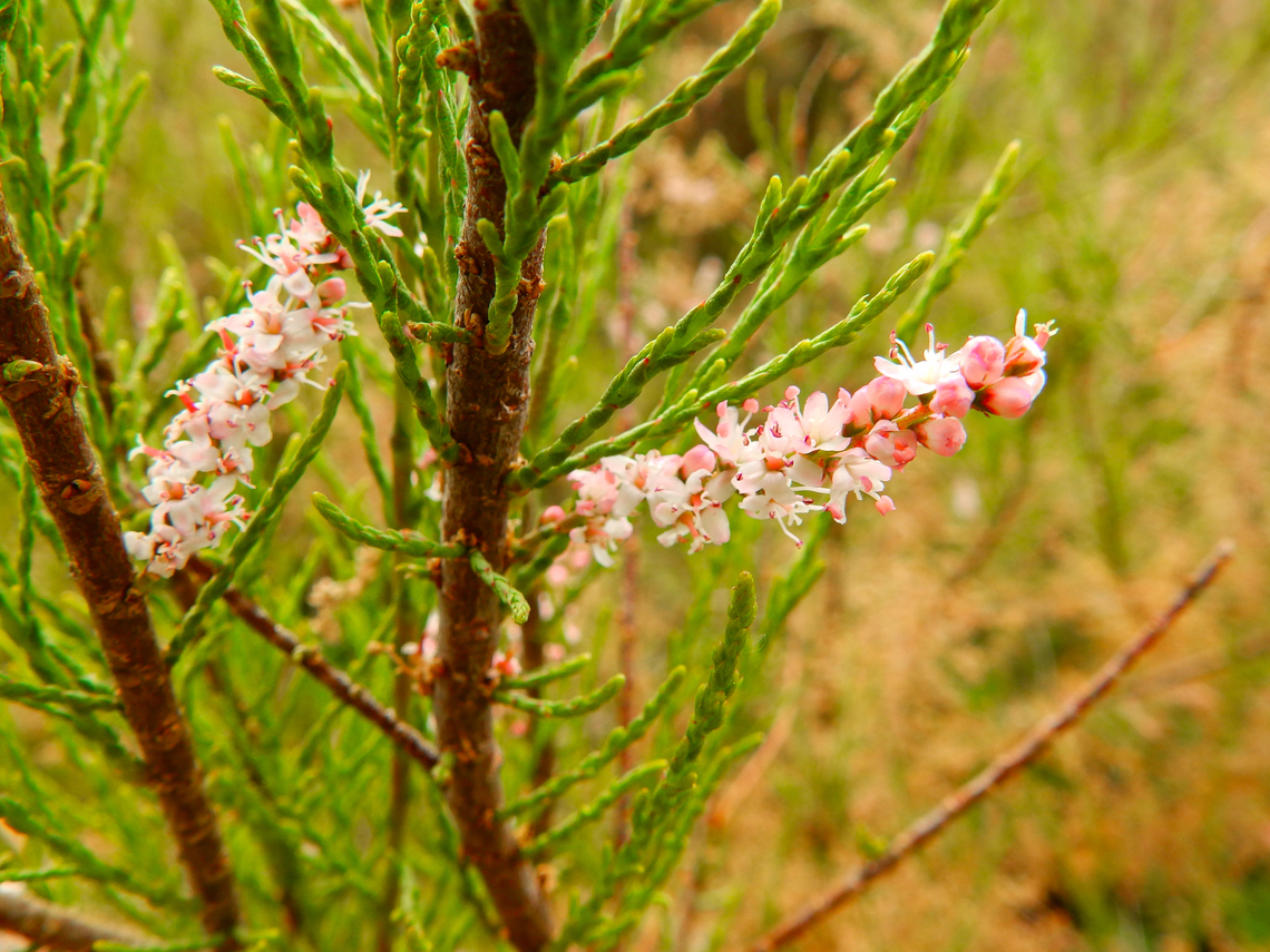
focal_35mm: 32
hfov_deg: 56.8
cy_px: 476
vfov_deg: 44.2
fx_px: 1174
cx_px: 635
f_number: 4
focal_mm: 5.7
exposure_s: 1/160
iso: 80
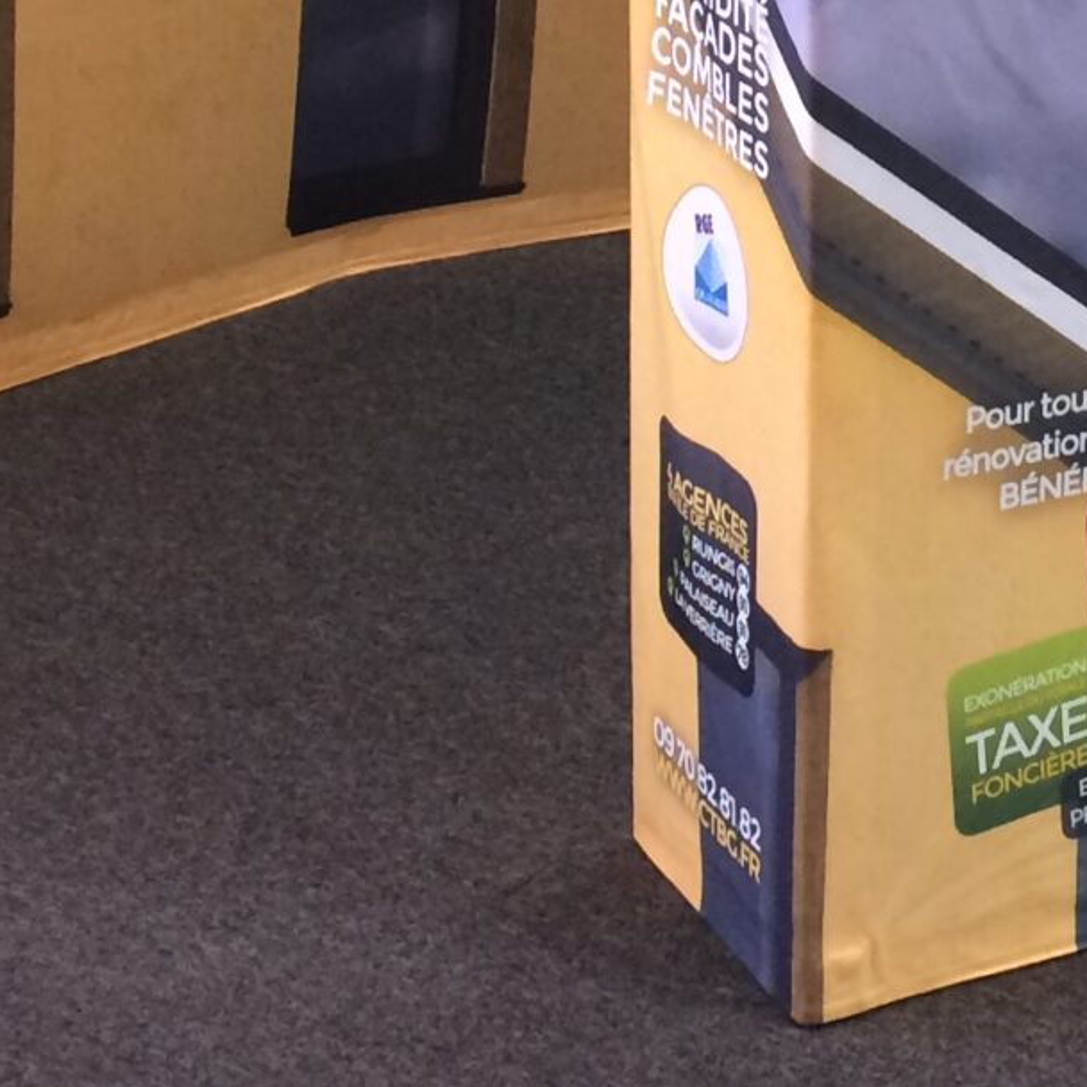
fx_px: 3837
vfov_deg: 14.8
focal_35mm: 108
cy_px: -604
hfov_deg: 15.9
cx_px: 965
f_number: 2.2
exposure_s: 1/33
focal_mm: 4.15
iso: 125
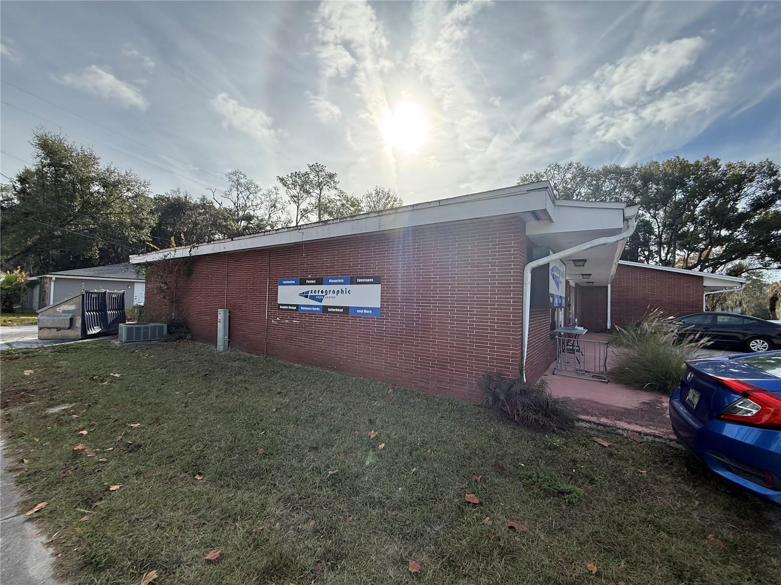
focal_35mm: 14
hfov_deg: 102.1
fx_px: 316
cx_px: 390
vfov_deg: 85.7
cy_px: 292
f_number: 2.2
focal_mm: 2.22
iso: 64
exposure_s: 1/1613
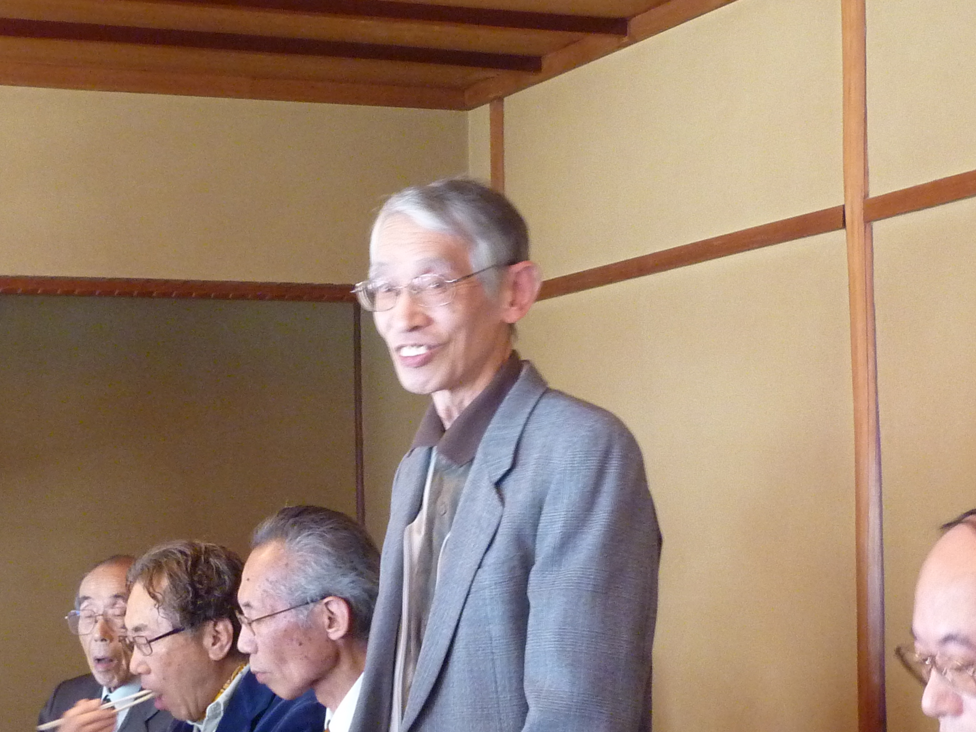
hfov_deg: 22.5
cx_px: 488
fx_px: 2453
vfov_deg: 17.0
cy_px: 366
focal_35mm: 87
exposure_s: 1/10
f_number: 3.8
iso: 400
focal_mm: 7.9
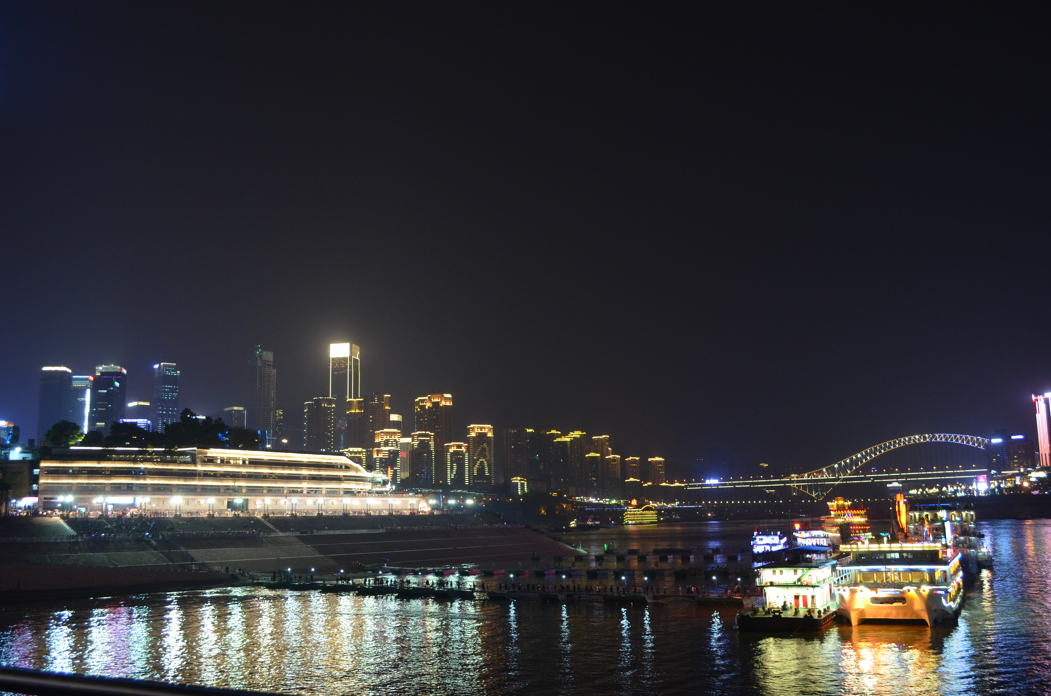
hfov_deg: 55.9
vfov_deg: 38.7
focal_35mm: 34
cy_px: 350
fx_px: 991
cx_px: 512
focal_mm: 22
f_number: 5.6
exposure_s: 1/8
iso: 800
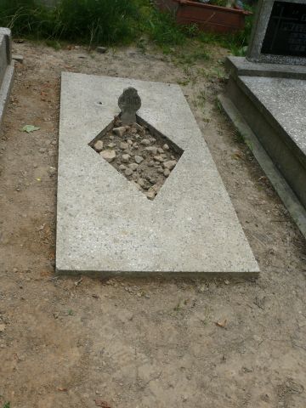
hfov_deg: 40.7
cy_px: 204
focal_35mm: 35
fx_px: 413
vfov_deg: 52.6
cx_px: 153
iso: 100
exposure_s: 1/400
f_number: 5.6
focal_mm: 7.4
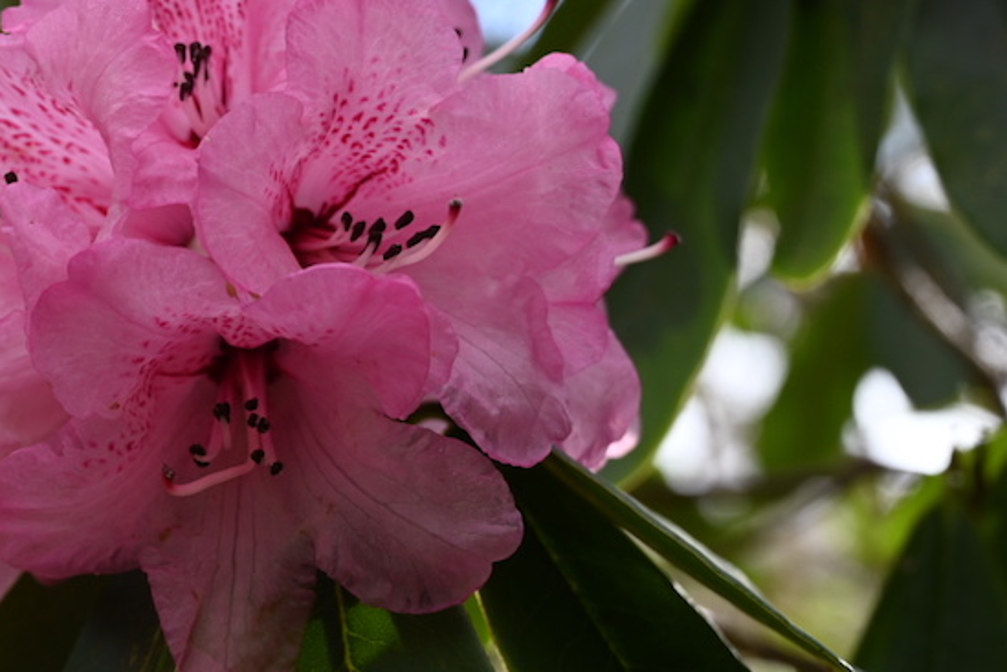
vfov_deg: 14.5
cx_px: 204
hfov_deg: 21.4
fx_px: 2629
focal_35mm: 94
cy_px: 250
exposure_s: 1/125
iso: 100
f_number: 6.3
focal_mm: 43
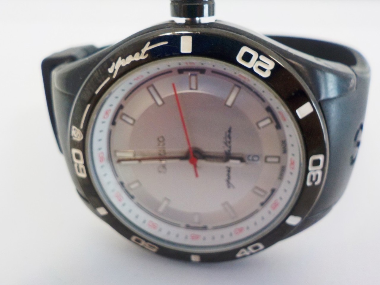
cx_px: 190
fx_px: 329
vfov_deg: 46.8
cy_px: 142
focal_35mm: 30
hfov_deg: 60.0
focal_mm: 4.1
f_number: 3.3
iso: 200
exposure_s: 1/30
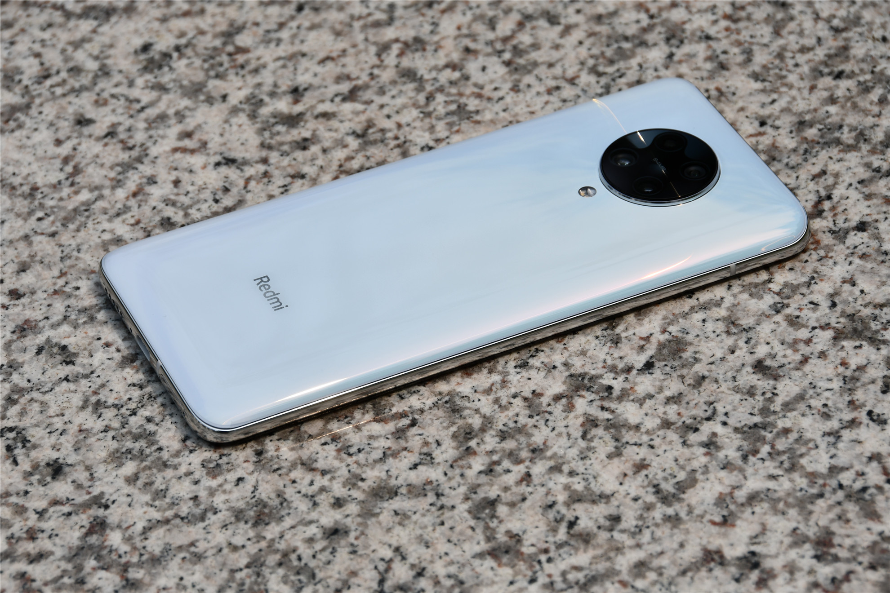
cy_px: 296
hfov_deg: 13.1
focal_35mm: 157
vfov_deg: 8.7
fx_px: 3881
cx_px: 445
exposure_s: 1/500
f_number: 11
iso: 100
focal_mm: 105
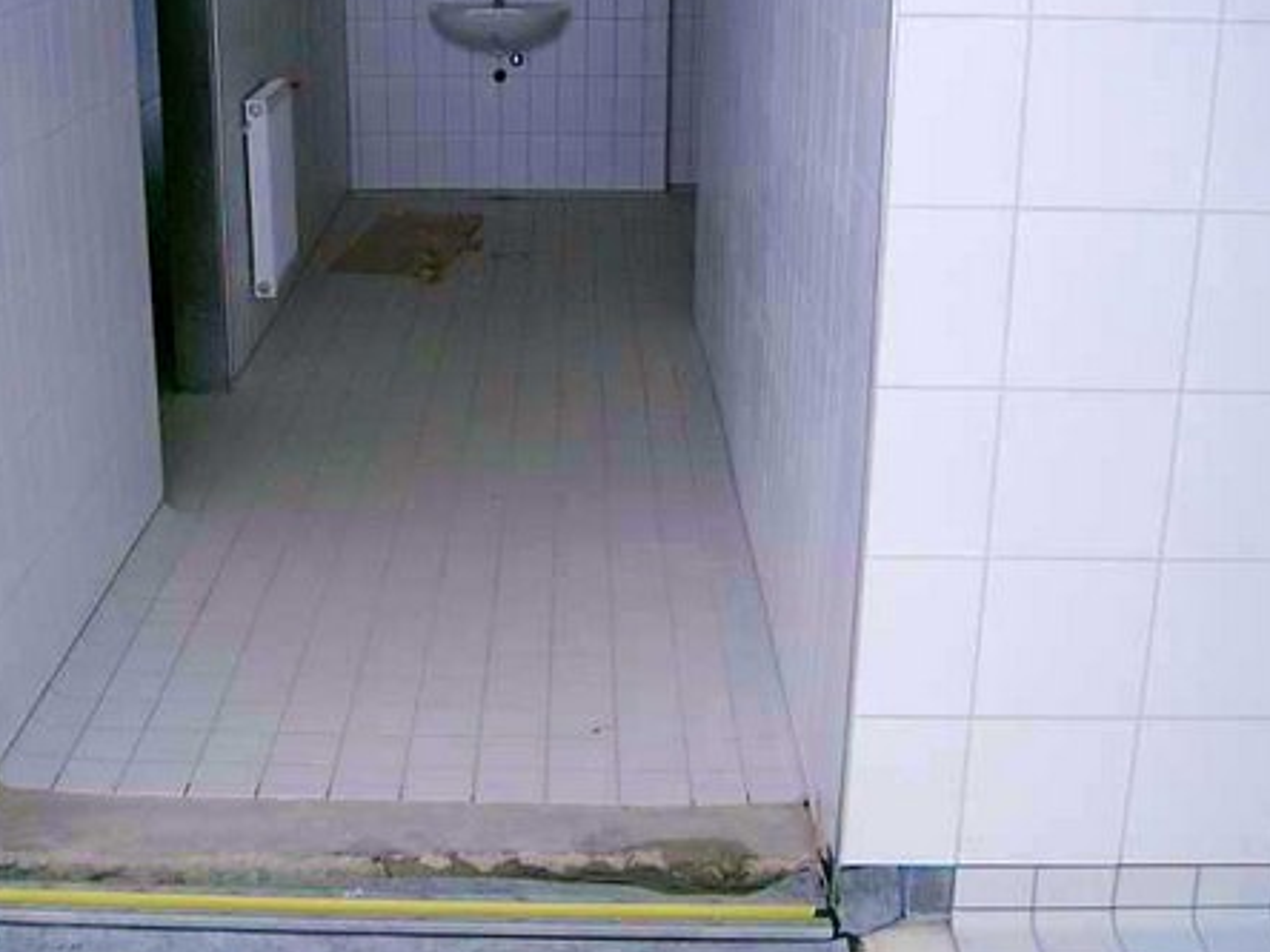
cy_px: 535
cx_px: 518
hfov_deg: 38.1
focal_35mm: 50
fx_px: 1834
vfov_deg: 29.1
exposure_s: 1/100
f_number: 2.6
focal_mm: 7.6
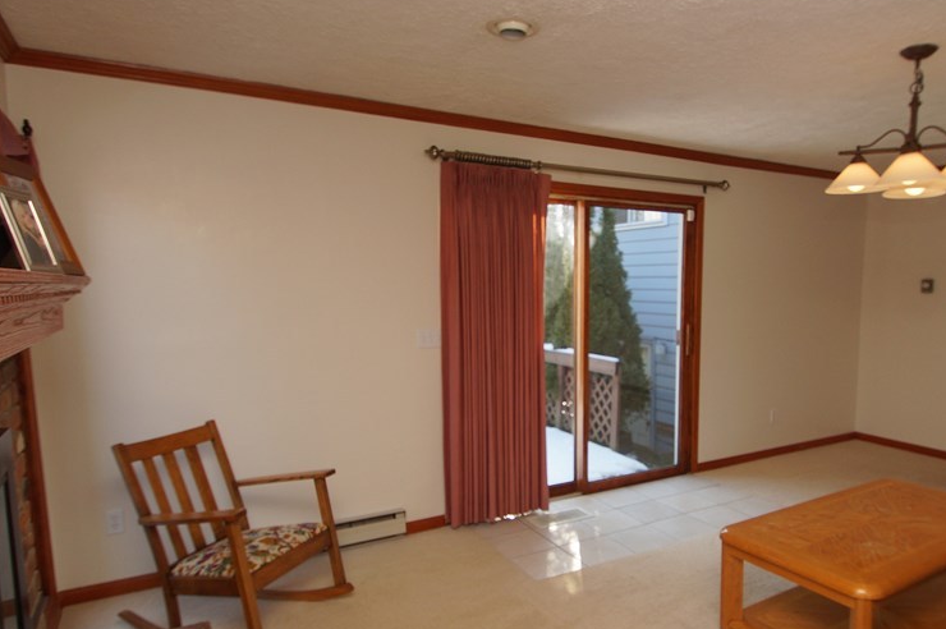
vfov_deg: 56.6
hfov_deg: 77.4
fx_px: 578
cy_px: 381
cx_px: 583
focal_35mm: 22
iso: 200
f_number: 4
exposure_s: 1/160
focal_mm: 10
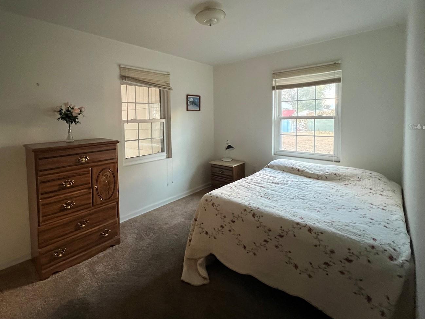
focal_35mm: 16
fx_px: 196
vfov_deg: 77.2
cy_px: 127
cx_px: 178
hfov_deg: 93.7
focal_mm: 1.57
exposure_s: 1/60
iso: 640
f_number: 1.8
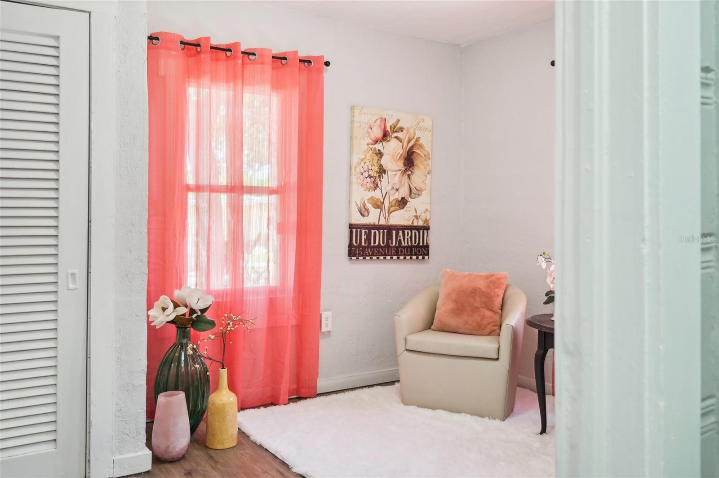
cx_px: 360
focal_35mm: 30
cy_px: 239
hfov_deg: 62.0
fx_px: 598
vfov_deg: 43.5
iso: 400
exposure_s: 1/15
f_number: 8
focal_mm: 30
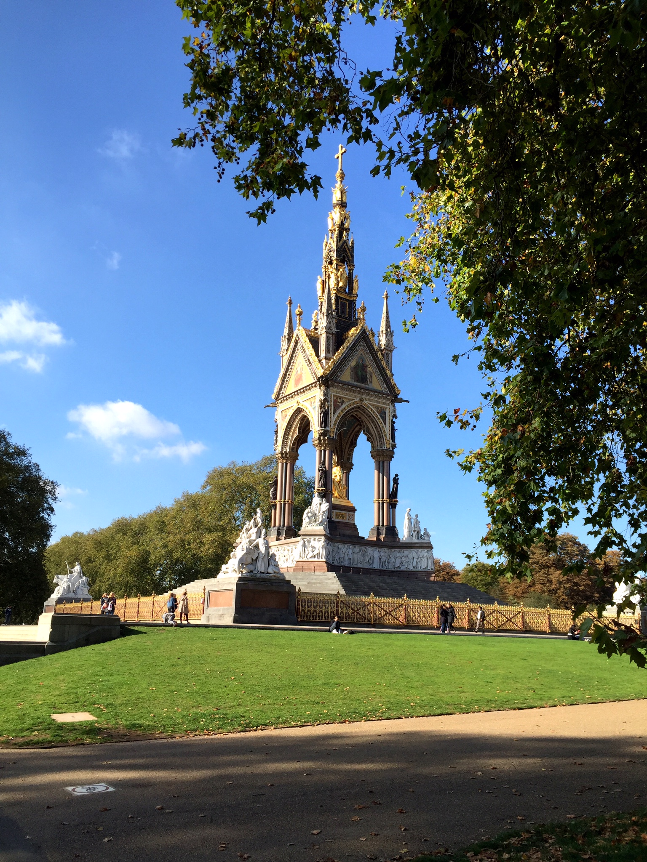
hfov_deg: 48.2
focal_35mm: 29
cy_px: 431
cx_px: 324
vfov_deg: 61.7
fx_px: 723
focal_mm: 4.15
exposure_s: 1/1199
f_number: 2.2
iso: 32
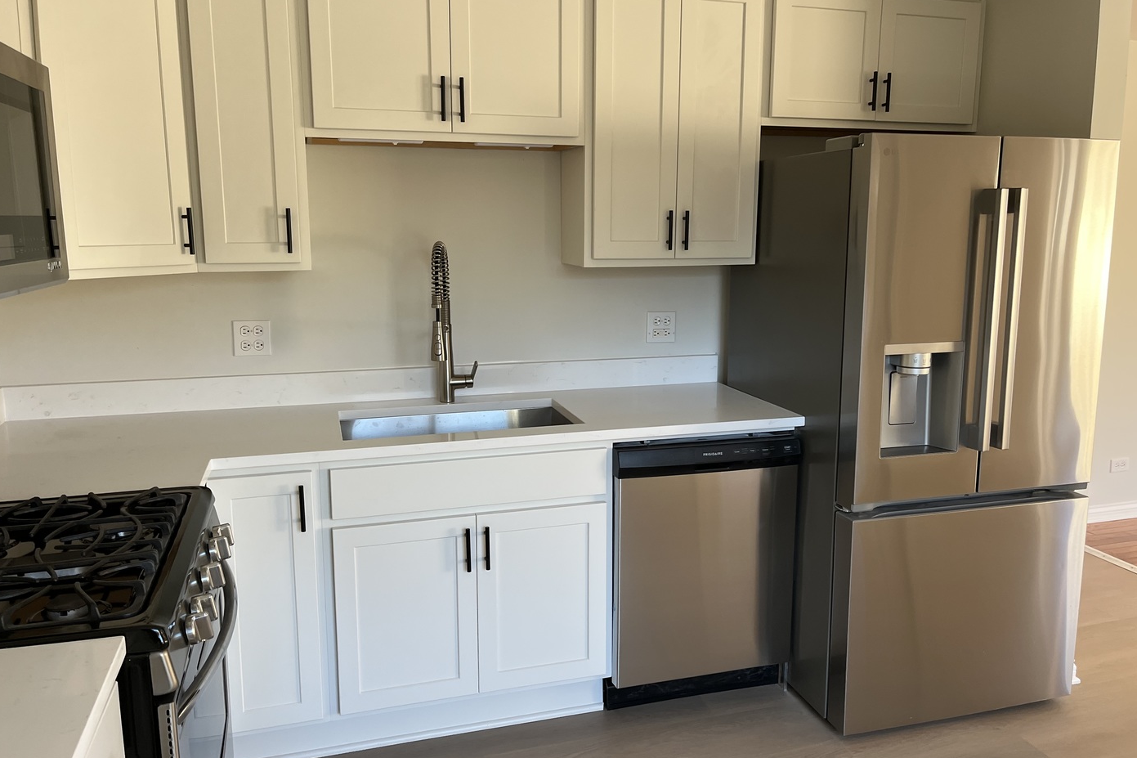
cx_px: 577
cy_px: 371
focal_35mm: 28
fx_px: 884
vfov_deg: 46.4
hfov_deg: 65.5
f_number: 1.6
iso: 125
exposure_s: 1/121
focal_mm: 5.1
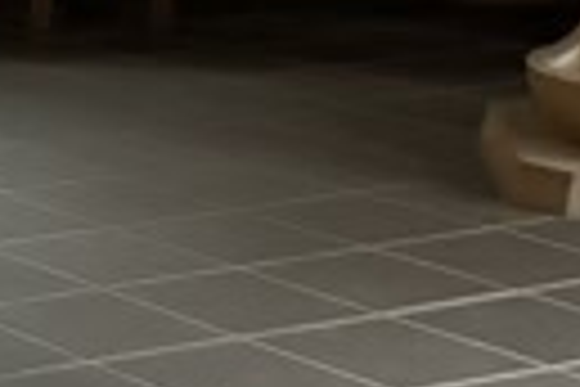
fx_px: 2368
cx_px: -895
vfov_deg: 9.3
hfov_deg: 11.2
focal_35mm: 147
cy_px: 43
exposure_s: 1/33
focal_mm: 5.96
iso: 640
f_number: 1.6
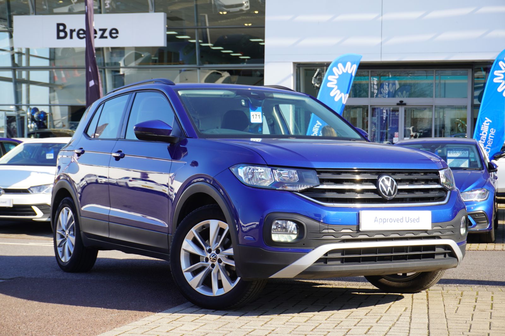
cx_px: 252
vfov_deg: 21.0
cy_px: 168
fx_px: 904
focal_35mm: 64
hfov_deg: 31.2
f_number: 5.6
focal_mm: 43
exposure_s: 1/80
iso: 100
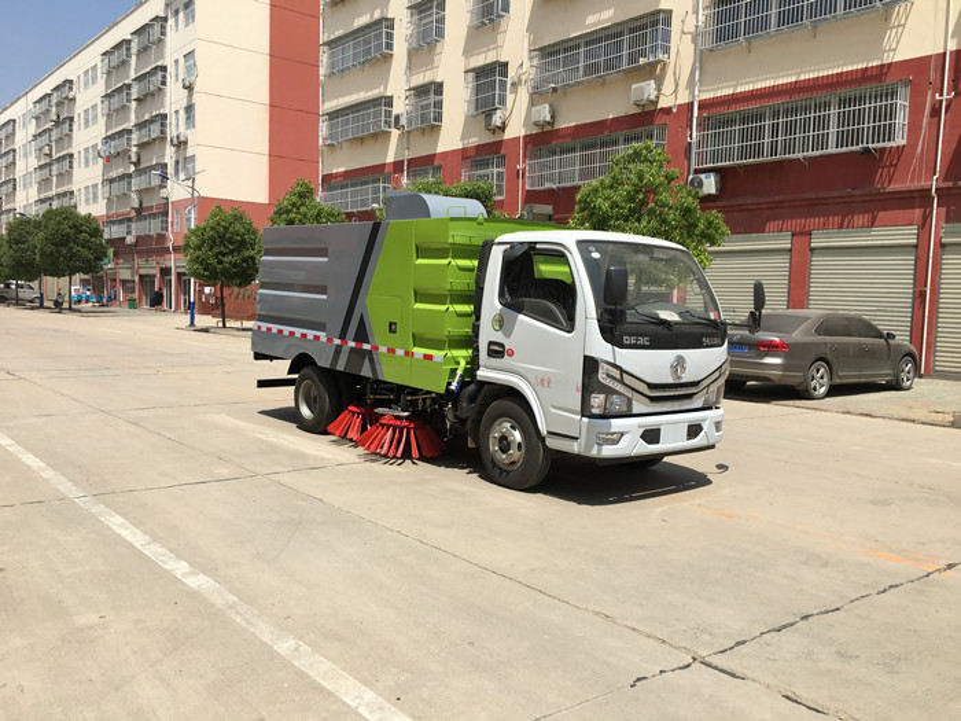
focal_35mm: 29
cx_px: 480
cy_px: 360
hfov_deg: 61.7
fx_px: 805
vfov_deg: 48.2
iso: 25
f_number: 2.2
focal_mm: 4.15
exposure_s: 1/1672
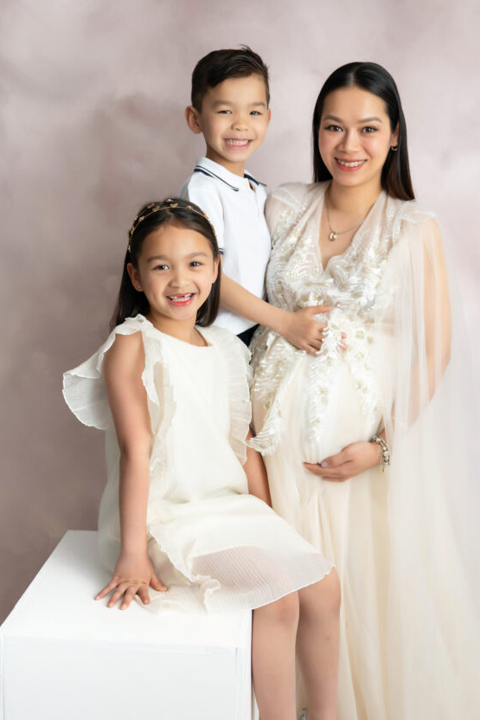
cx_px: 265
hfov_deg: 28.1
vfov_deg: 41.0
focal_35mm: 48
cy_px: 402
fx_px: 960
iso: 250
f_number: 3.2
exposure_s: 1/160
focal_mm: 39
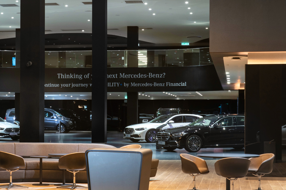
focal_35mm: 93
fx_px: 739
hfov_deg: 21.7
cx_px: 66
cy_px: 24
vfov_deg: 14.6
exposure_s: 1/2.5
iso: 200
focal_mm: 37
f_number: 8
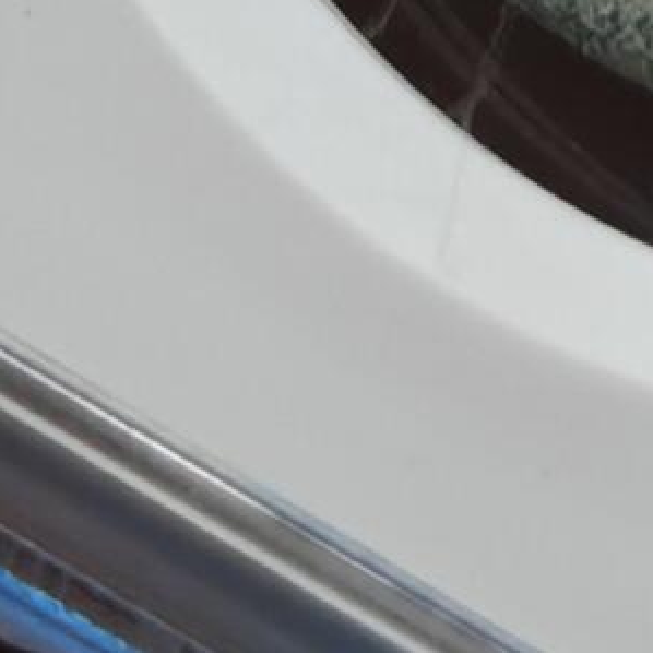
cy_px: -802
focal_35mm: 506
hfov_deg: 3.4
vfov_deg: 3.4
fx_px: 10799
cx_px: 1155
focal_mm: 7.62
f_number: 1.6
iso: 64
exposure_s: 1/230
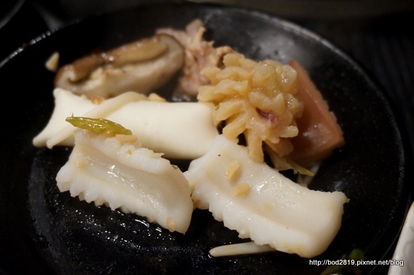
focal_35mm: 45
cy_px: 138
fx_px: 517
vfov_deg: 29.8
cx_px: 207
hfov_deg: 43.7
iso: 3200
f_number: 5
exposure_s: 1/15
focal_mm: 30
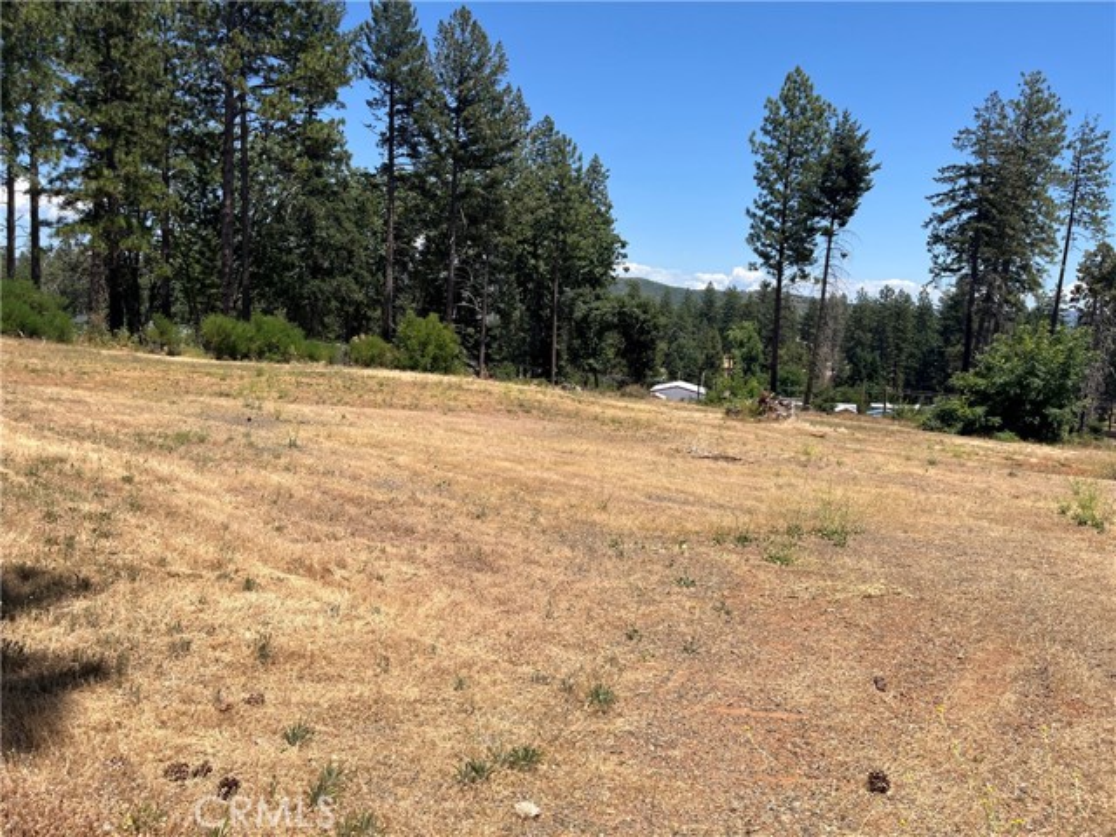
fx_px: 838
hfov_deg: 67.3
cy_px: 418
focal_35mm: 26
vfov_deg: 53.1
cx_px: 558
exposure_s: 1/3623
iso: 50
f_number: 1.6
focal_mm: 5.1
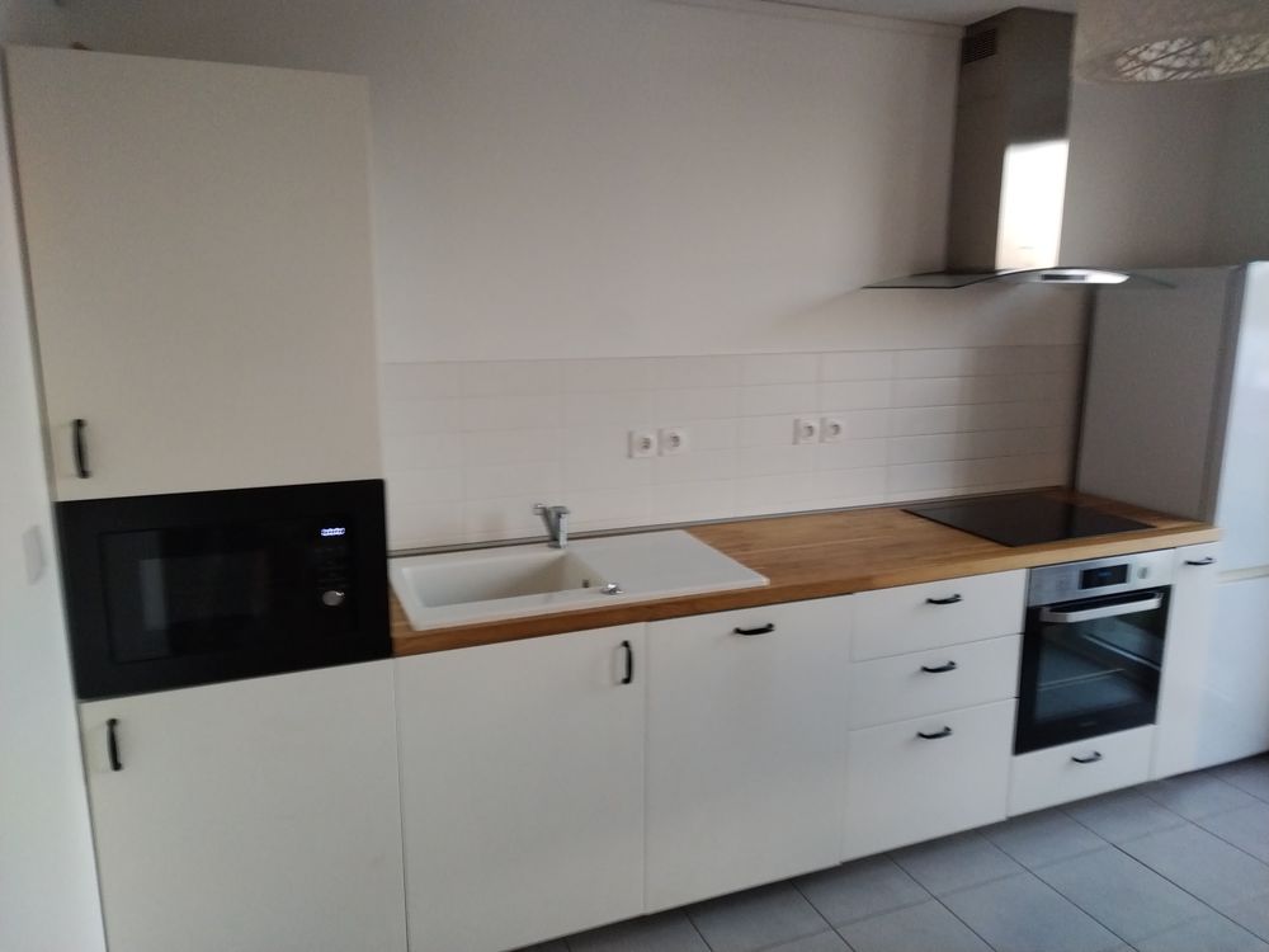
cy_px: 476
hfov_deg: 67.3
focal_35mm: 26
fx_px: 953
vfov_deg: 53.1
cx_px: 634
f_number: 1.8
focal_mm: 4.75
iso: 655
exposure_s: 1/33.3
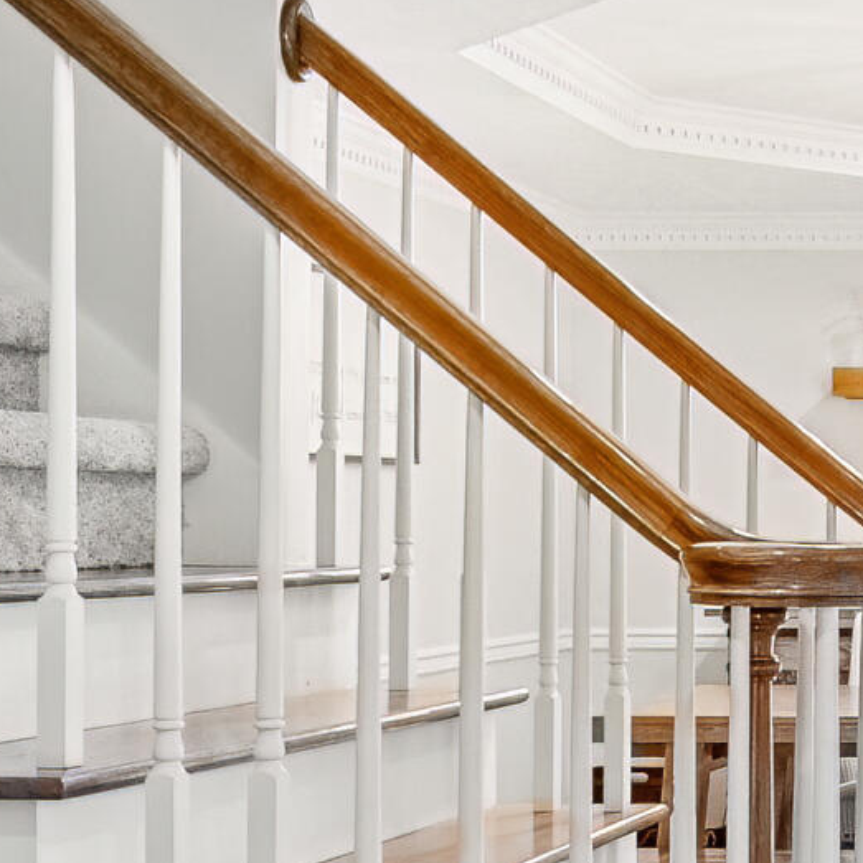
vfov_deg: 22.1
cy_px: 535
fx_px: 2200
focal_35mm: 78
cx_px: 1381
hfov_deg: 18.9
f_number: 8
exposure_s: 1/5000
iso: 6400
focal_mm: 16
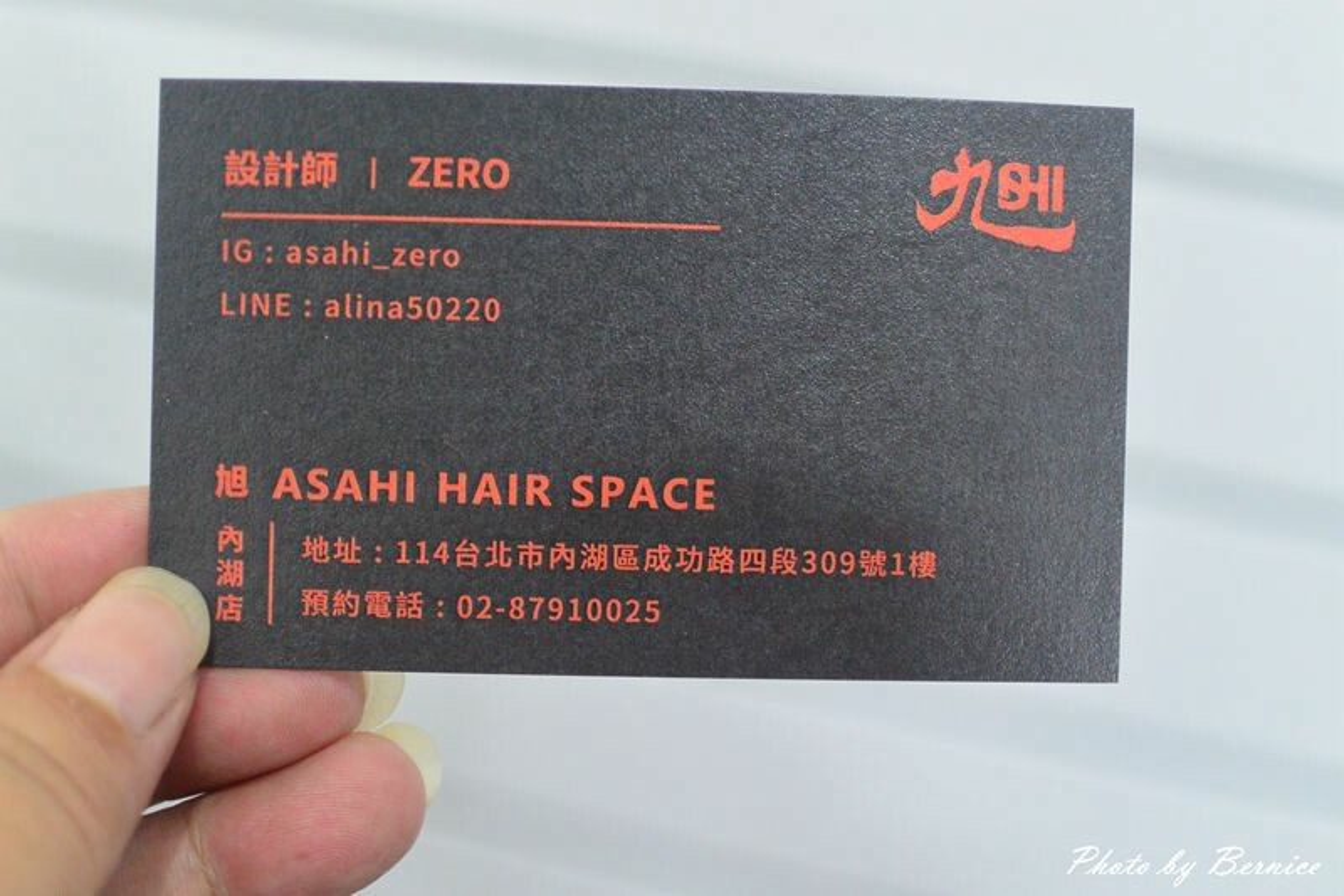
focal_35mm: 49
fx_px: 1829
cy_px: 448
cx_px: 672
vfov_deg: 27.5
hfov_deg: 40.4
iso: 450
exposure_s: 1/125
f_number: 1.8
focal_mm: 18.5
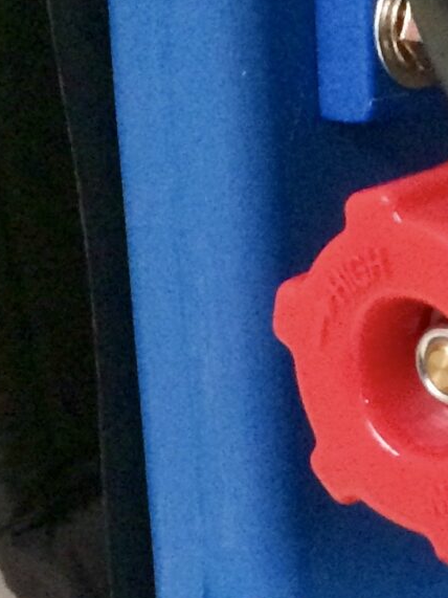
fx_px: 2244
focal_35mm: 130
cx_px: 641
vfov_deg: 15.1
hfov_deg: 11.0
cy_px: 479
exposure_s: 1/25
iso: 320
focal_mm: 4.15
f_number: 2.2
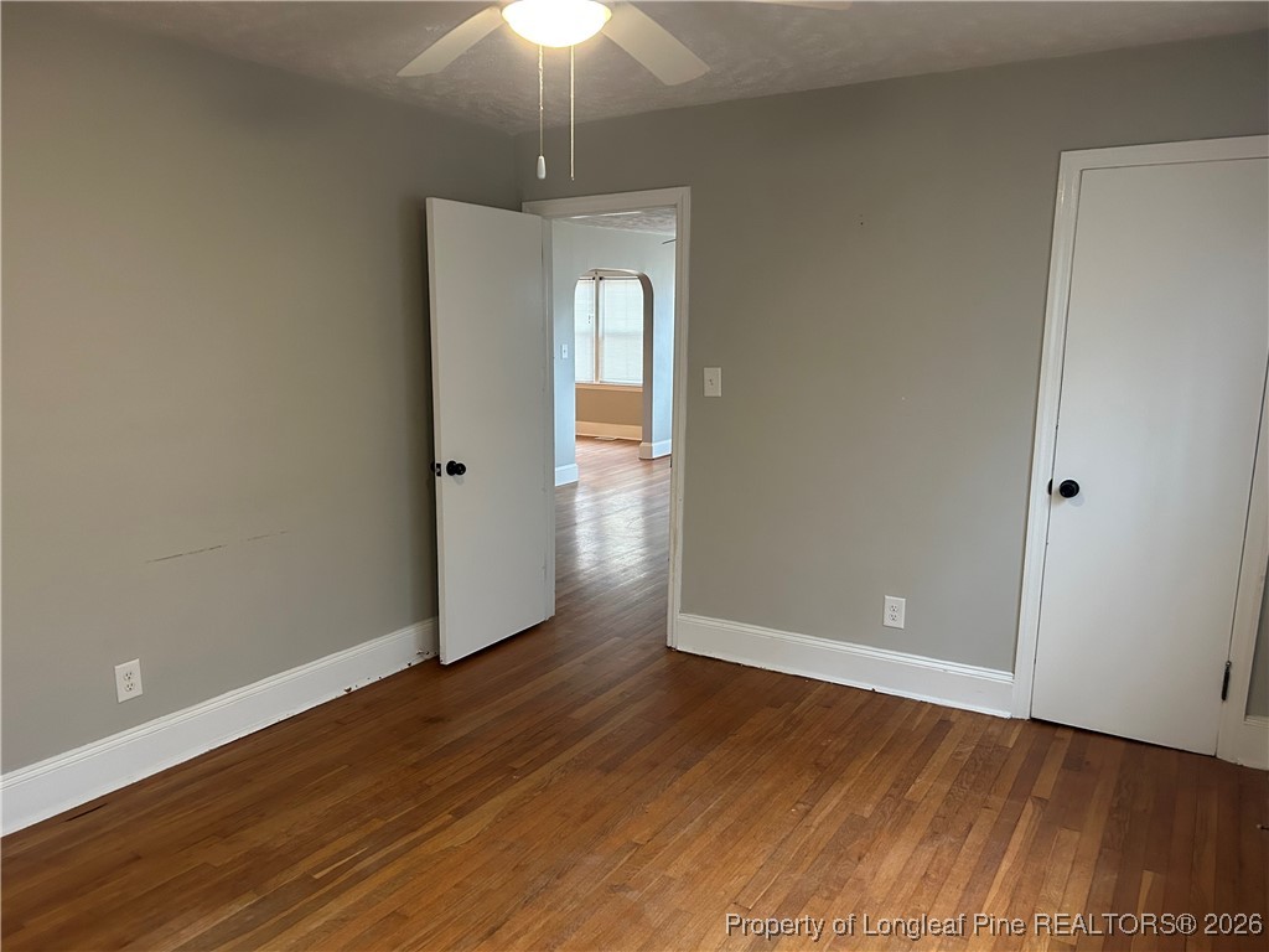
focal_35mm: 26
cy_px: 476
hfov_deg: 67.3
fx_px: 953
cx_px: 634
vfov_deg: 53.1
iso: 320
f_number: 1.5
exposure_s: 1/60
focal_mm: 5.7
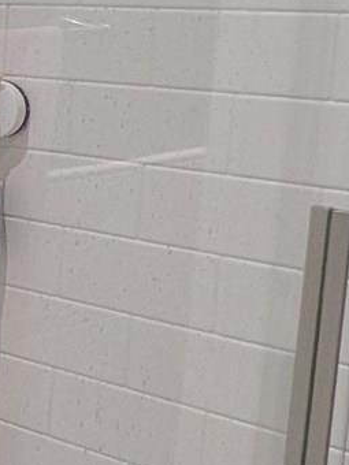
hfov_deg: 10.7
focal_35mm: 95
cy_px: 123
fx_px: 1277
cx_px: -690
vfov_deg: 20.5
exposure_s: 1/24
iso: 63
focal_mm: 1.83
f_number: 2.2
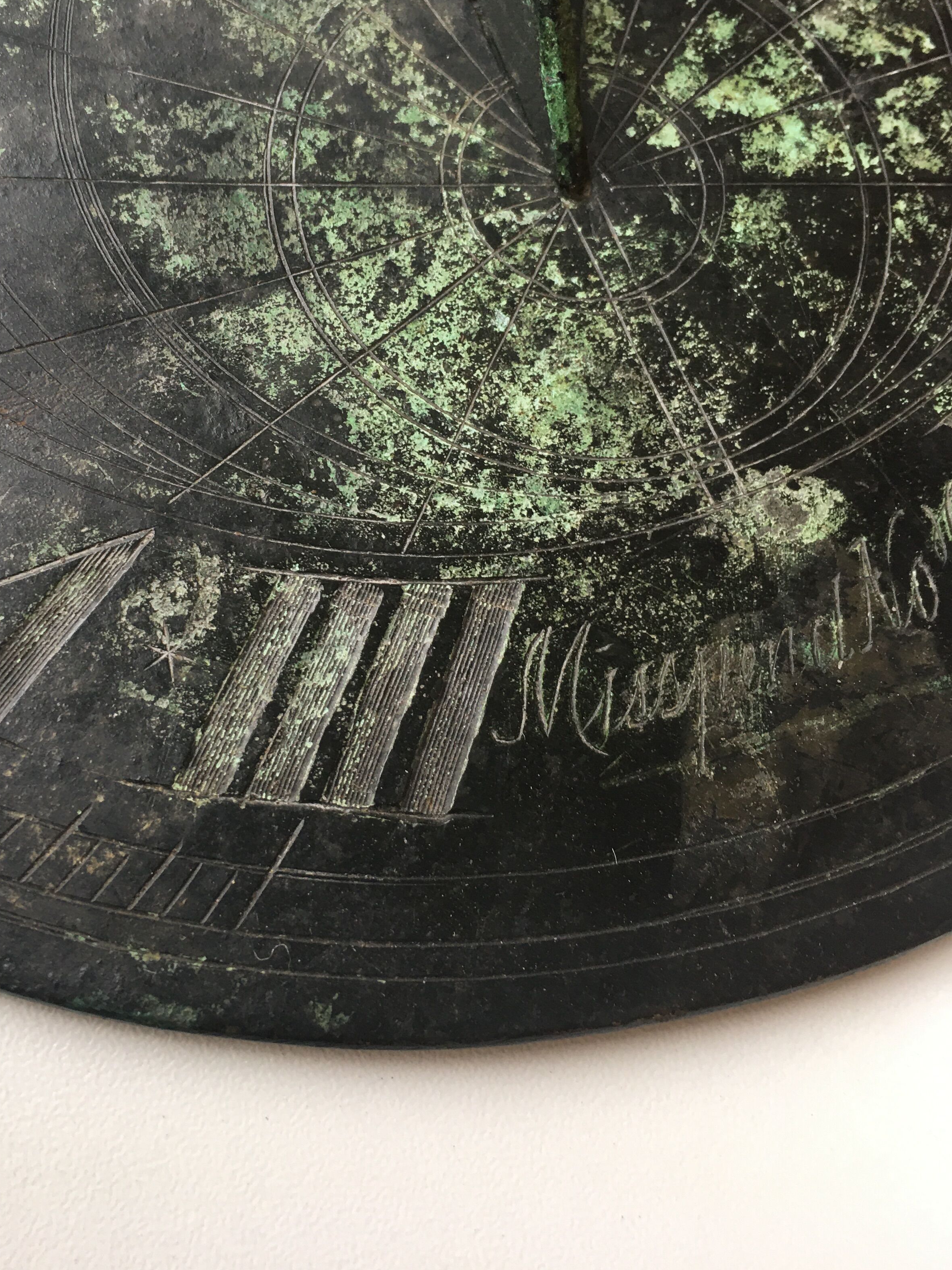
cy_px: 466
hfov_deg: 38.4
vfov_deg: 49.6
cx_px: 351
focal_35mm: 37
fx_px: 1357
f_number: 2.2
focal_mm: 4.15
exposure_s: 1/33
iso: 25
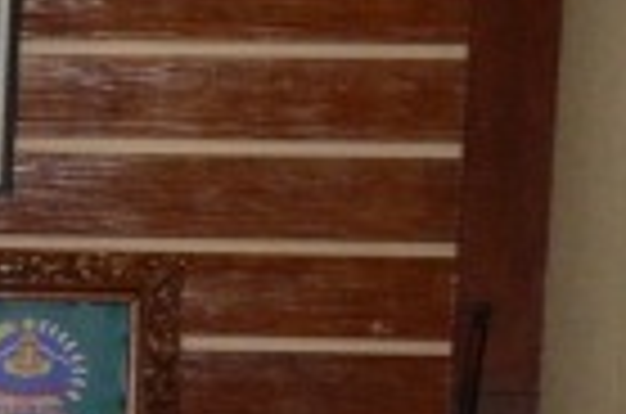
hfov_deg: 5.0
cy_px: 657
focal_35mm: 386
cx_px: -1455
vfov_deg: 3.5
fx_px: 6691
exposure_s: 1/50
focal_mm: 35
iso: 1250
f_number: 5
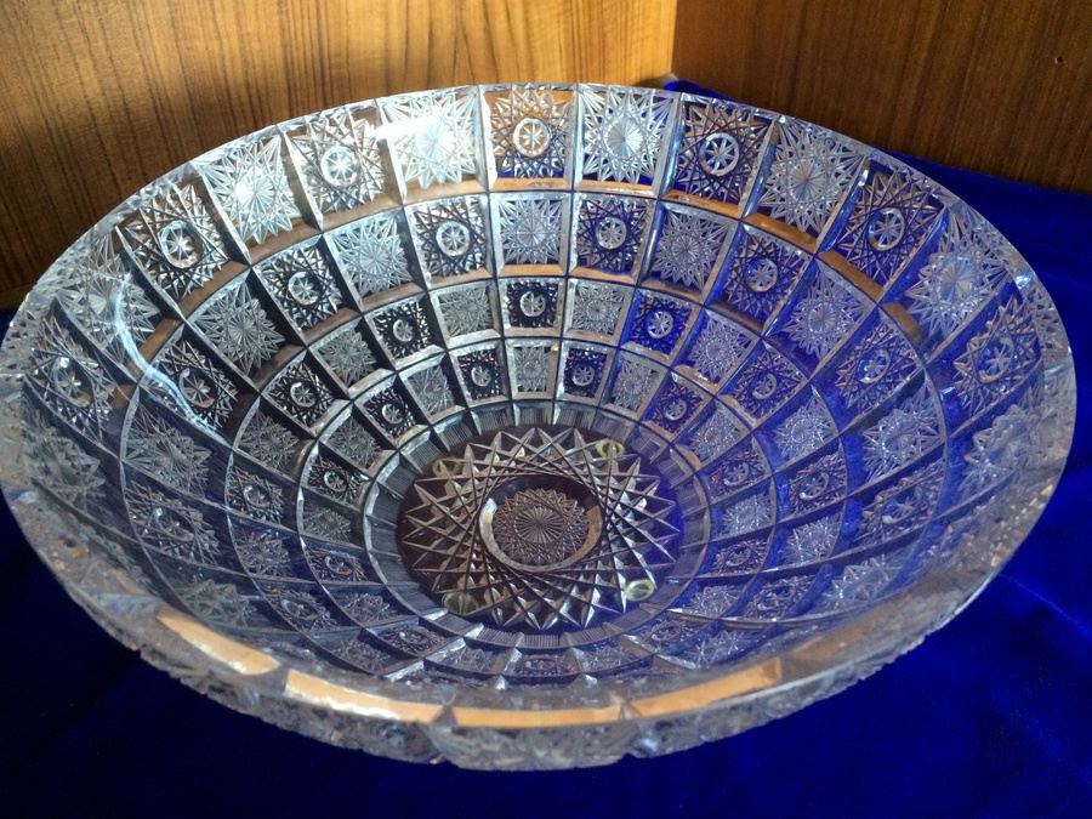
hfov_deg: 60.0
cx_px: 546
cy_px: 410
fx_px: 946
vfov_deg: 46.8
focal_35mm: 30
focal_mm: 4.12
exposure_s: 1/24
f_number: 2.2
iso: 320
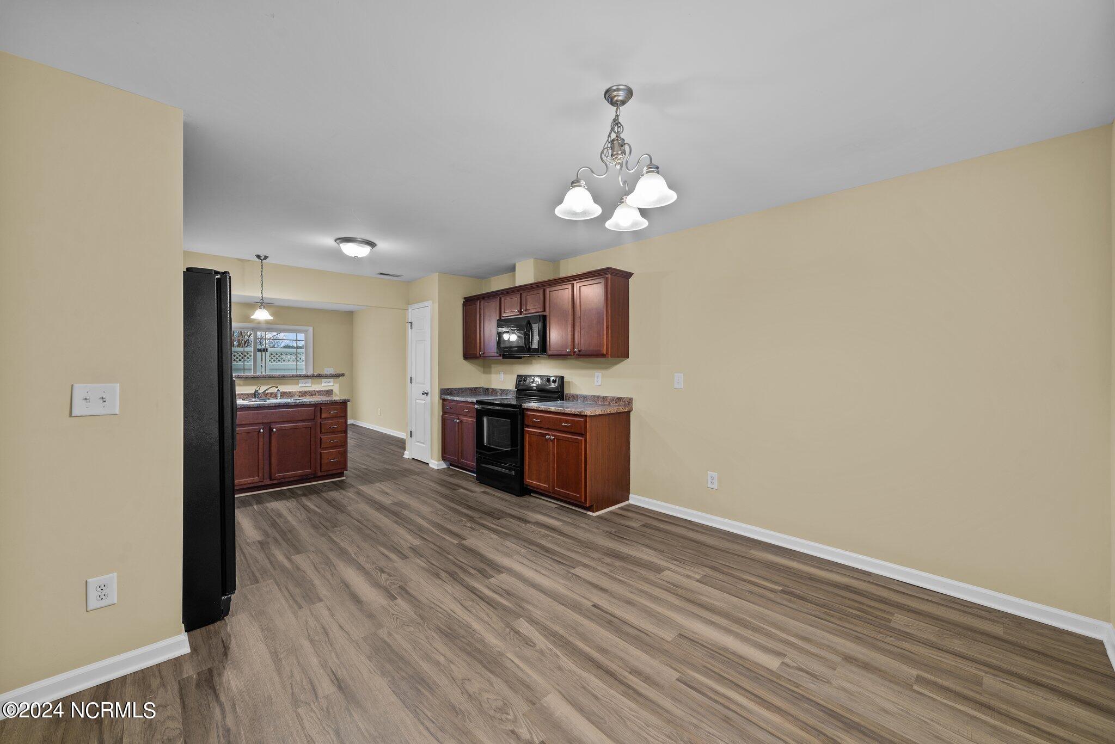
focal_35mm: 14
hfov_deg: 104.2
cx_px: 558
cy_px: 372
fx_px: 434
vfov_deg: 81.3
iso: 100
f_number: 8
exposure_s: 1
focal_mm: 14
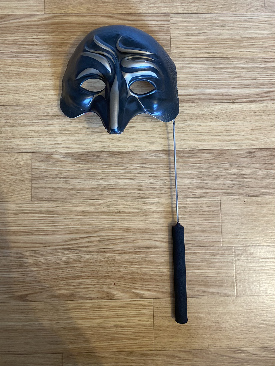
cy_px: 183
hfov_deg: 53.1
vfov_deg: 67.3
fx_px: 275
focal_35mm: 26
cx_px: 138
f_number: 1.8
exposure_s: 1/50
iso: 160
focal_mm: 4.25
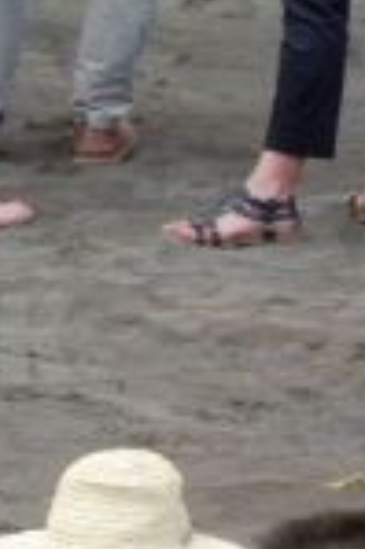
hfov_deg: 3.2
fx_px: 6448
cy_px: 4
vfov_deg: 4.9
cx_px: -20
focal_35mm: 423
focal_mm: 70
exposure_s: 1/320
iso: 250
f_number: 8
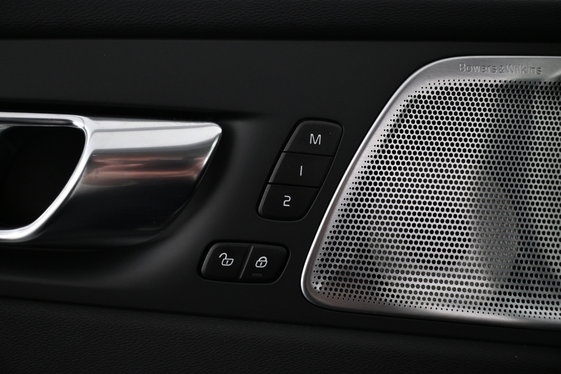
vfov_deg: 40.0
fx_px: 514
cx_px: 280
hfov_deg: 57.2
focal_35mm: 33
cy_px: 187
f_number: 4
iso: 1400
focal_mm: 22
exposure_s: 1/40
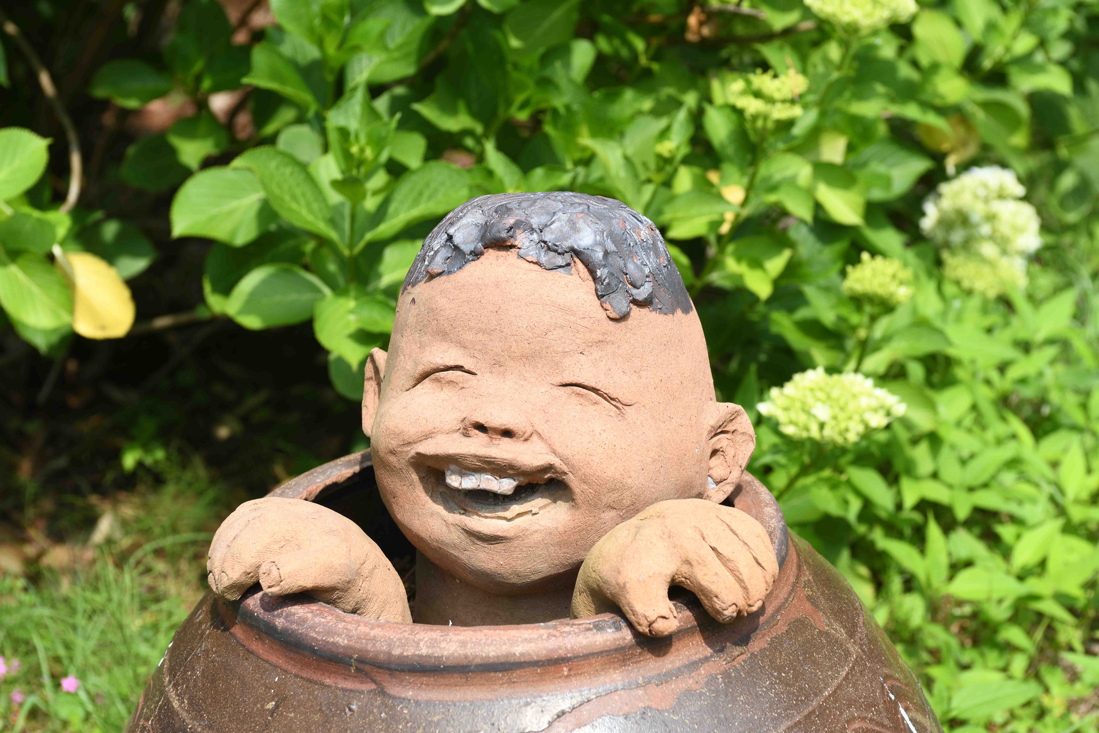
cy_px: 366
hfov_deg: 28.8
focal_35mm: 70
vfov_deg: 19.5
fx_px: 2137
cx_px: 550
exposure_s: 1/160
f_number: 8
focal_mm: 70
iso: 100
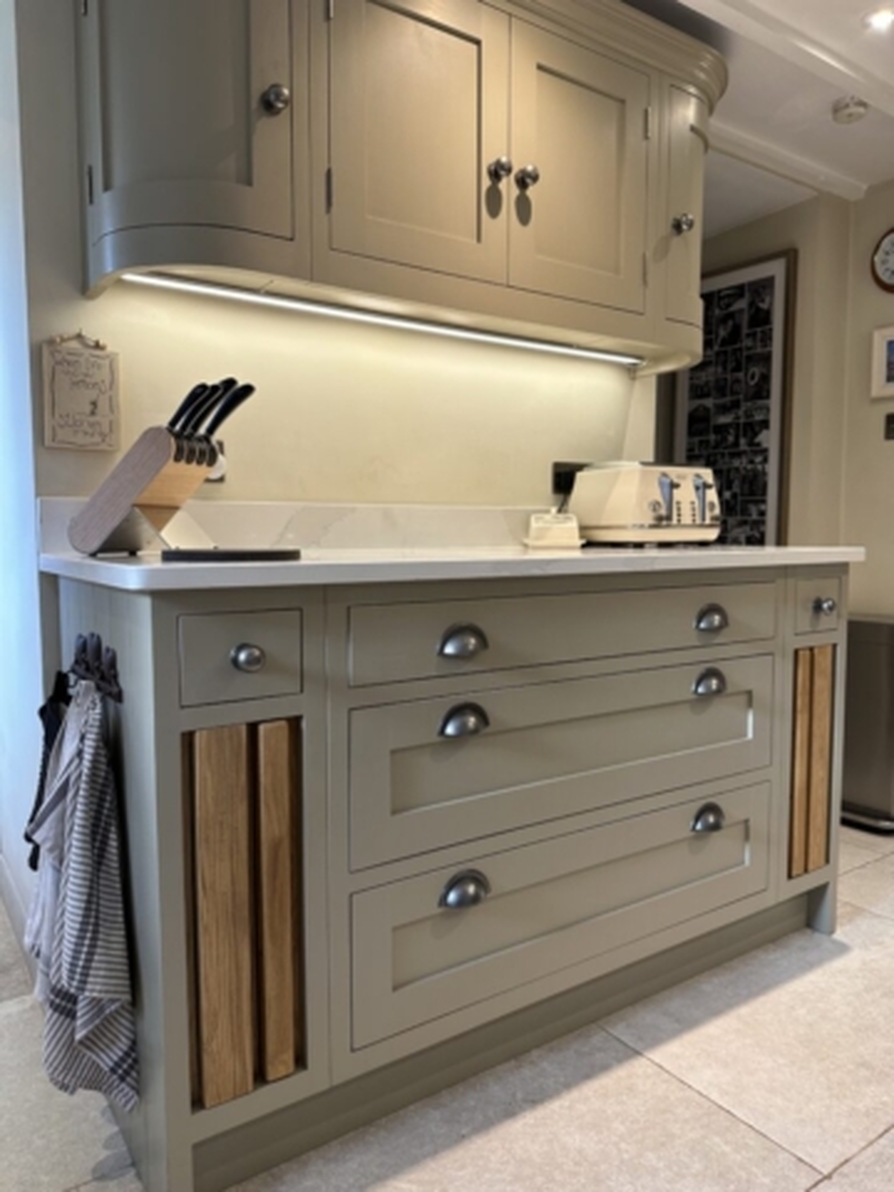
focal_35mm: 24
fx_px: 826
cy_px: 596
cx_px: 447
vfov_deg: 71.6
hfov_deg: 56.8
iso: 125
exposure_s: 1/50
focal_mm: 6.86
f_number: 1.78
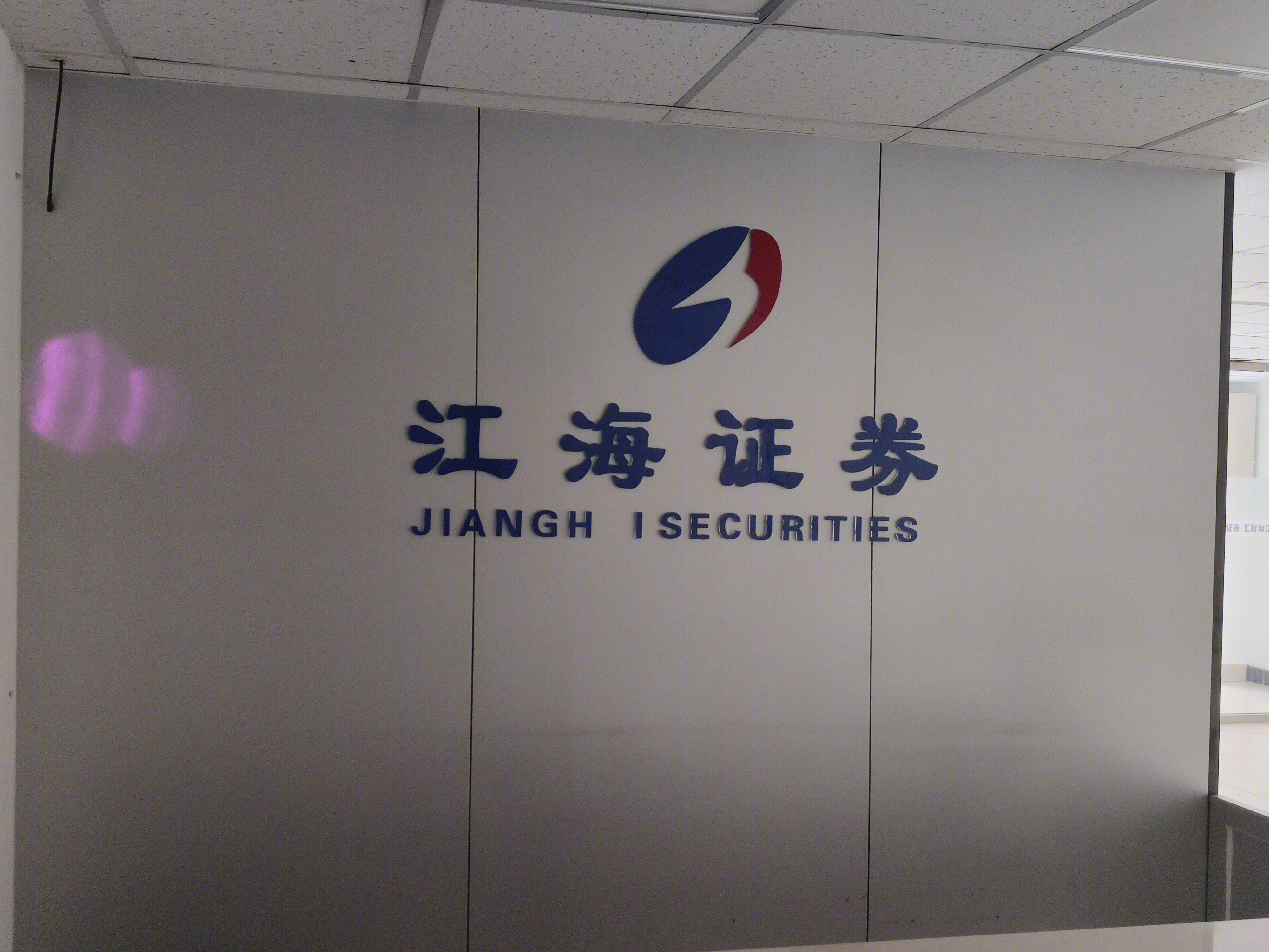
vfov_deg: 40.7
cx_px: 634
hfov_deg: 52.6
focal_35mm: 35
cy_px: 476
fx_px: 1283
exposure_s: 1/50
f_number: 1.75
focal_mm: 4.75
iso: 927
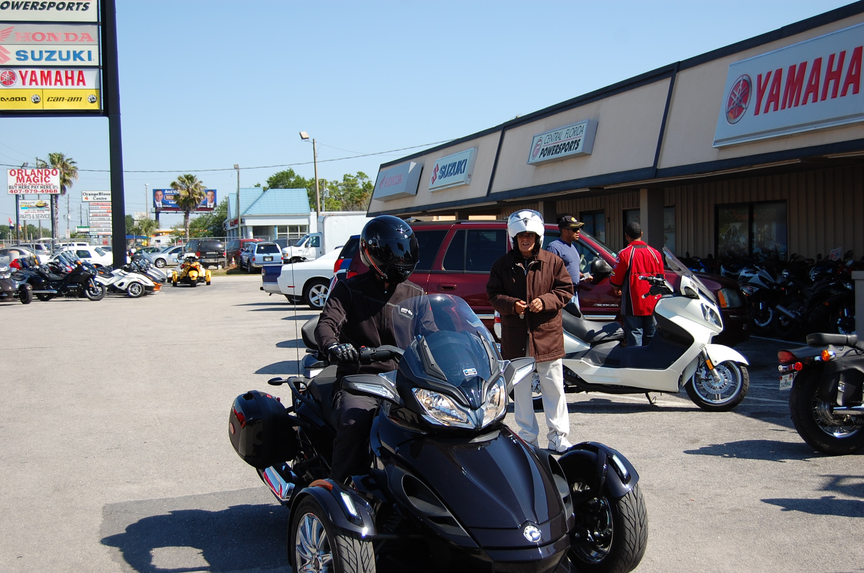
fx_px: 1150
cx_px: 432
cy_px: 286
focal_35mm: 48
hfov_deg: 41.2
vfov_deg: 28.0
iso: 200
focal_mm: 32
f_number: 4.5
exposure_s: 1/800
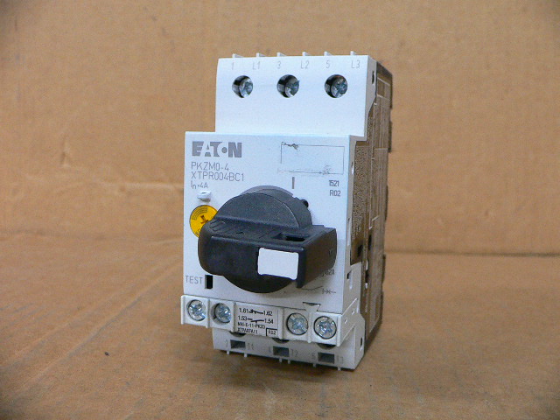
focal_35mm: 35
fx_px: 566
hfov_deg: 52.6
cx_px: 280
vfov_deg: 40.7
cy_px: 210
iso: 200
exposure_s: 1/15
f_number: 2.8
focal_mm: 4.6
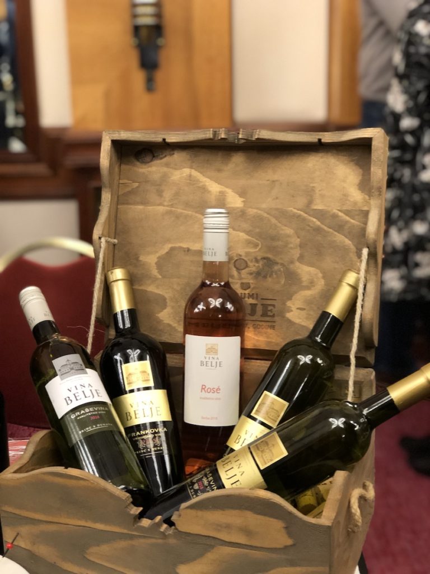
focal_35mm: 57
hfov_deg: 25.7
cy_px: 287
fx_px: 944
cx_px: 215
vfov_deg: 33.8
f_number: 2.8
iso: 320
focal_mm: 6.6
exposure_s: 1/33
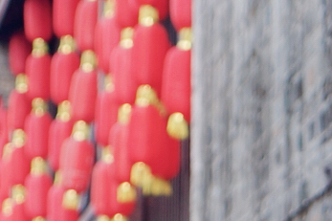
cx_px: -204
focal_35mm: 395
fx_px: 3641
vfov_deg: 3.4
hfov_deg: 5.2
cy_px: 753
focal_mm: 56
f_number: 4.5
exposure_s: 1/200
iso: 100
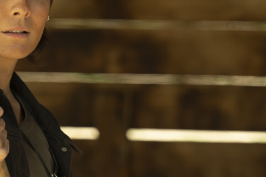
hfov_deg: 4.9
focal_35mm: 423
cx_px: 59
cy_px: 109
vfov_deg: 3.2
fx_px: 3124
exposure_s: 1/320
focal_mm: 180
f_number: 4
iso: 200
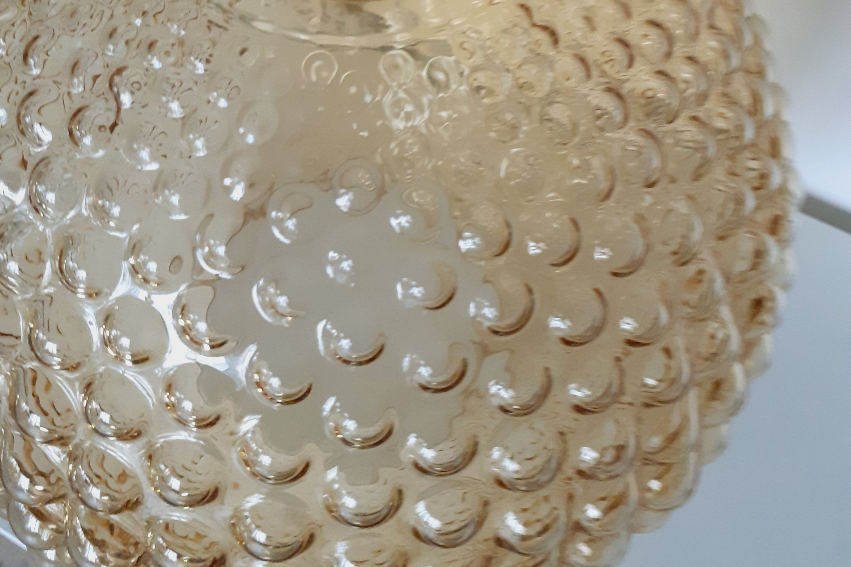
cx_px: 421
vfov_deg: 32.8
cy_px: 31
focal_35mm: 38
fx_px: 898
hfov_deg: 50.7
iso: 250
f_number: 1.9
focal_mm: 3.6
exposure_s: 1/50
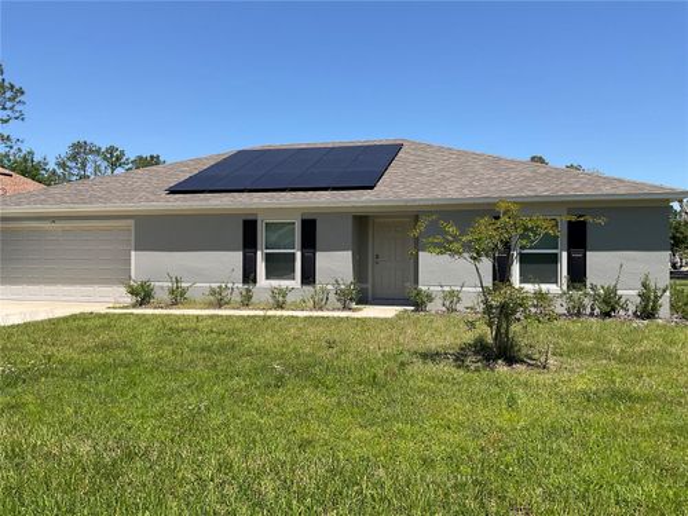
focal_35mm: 29
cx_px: 344
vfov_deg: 48.2
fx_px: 576
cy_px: 258
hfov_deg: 61.7
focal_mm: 3
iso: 16
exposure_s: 1/1730
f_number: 1.8
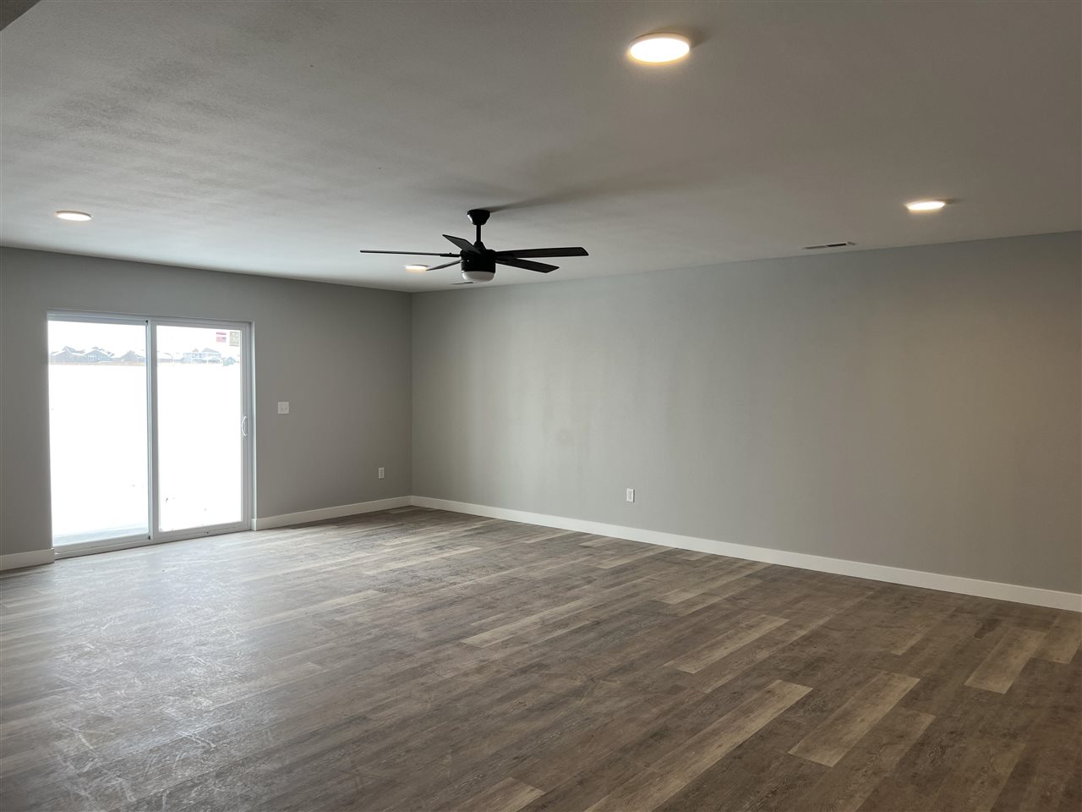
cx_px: 541
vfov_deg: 53.1
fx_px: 813
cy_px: 406
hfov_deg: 67.3
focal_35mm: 26
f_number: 1.5
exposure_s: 1/120
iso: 40
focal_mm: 5.7
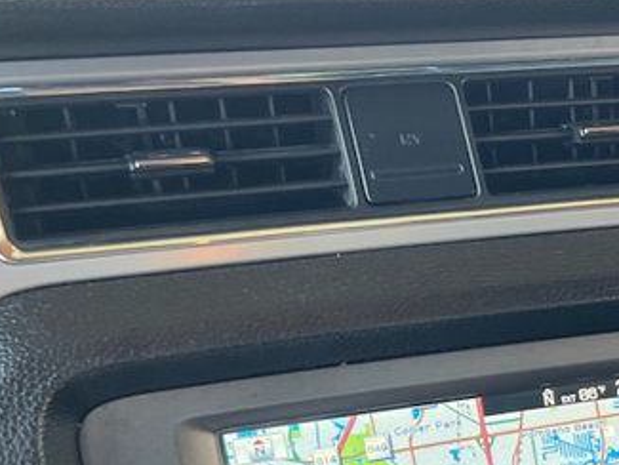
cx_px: 897
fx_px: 1467
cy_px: 558
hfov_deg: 20.7
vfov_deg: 17.2
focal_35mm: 82
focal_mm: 5.7
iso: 125
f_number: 1.5
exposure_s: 1/121
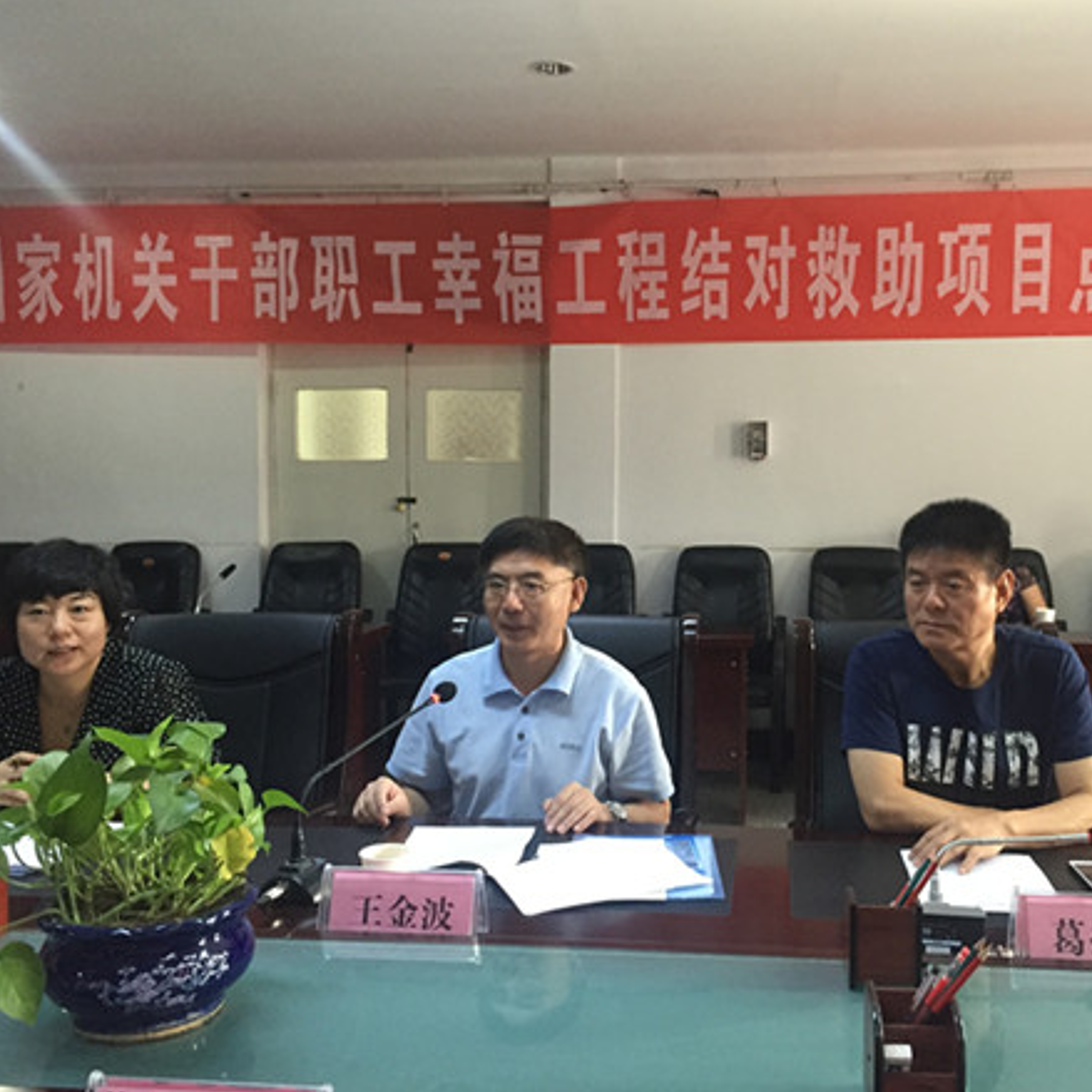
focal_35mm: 35
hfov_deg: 46.9
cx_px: 664
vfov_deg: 47.2
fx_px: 1249
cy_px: 537
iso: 250
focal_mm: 4.15
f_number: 2.2
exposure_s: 1/33
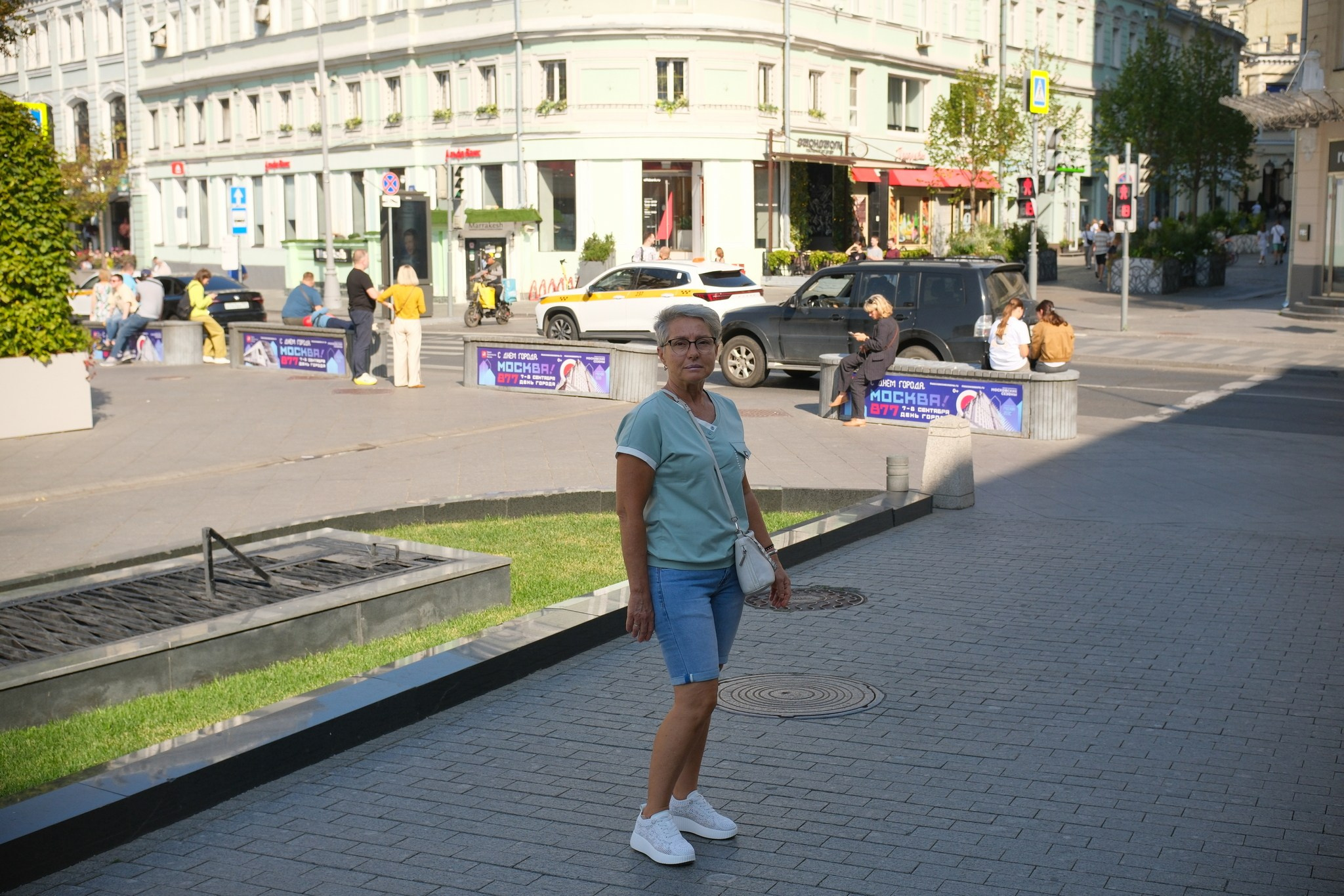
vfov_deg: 32.6
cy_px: 448
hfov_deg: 47.4
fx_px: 1530
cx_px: 672
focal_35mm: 41
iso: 640
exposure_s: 1/1600
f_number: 5.6
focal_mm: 27
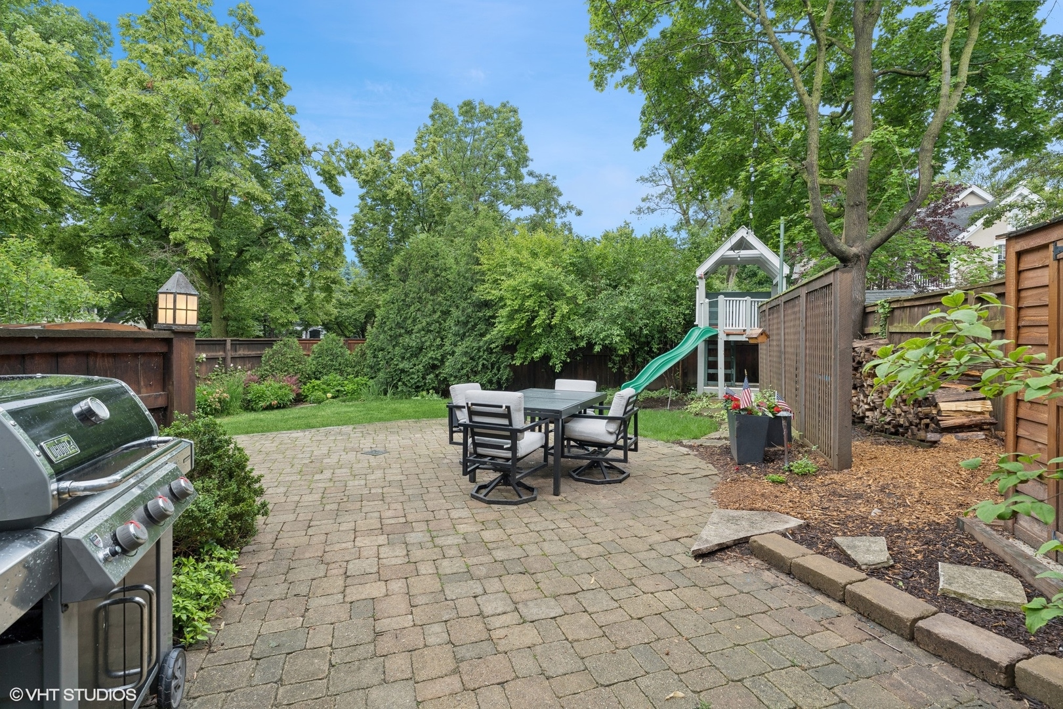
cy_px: 354
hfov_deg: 96.7
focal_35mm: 16
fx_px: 472
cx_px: 532
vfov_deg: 73.7
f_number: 8
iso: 320
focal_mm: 16
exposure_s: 1/40
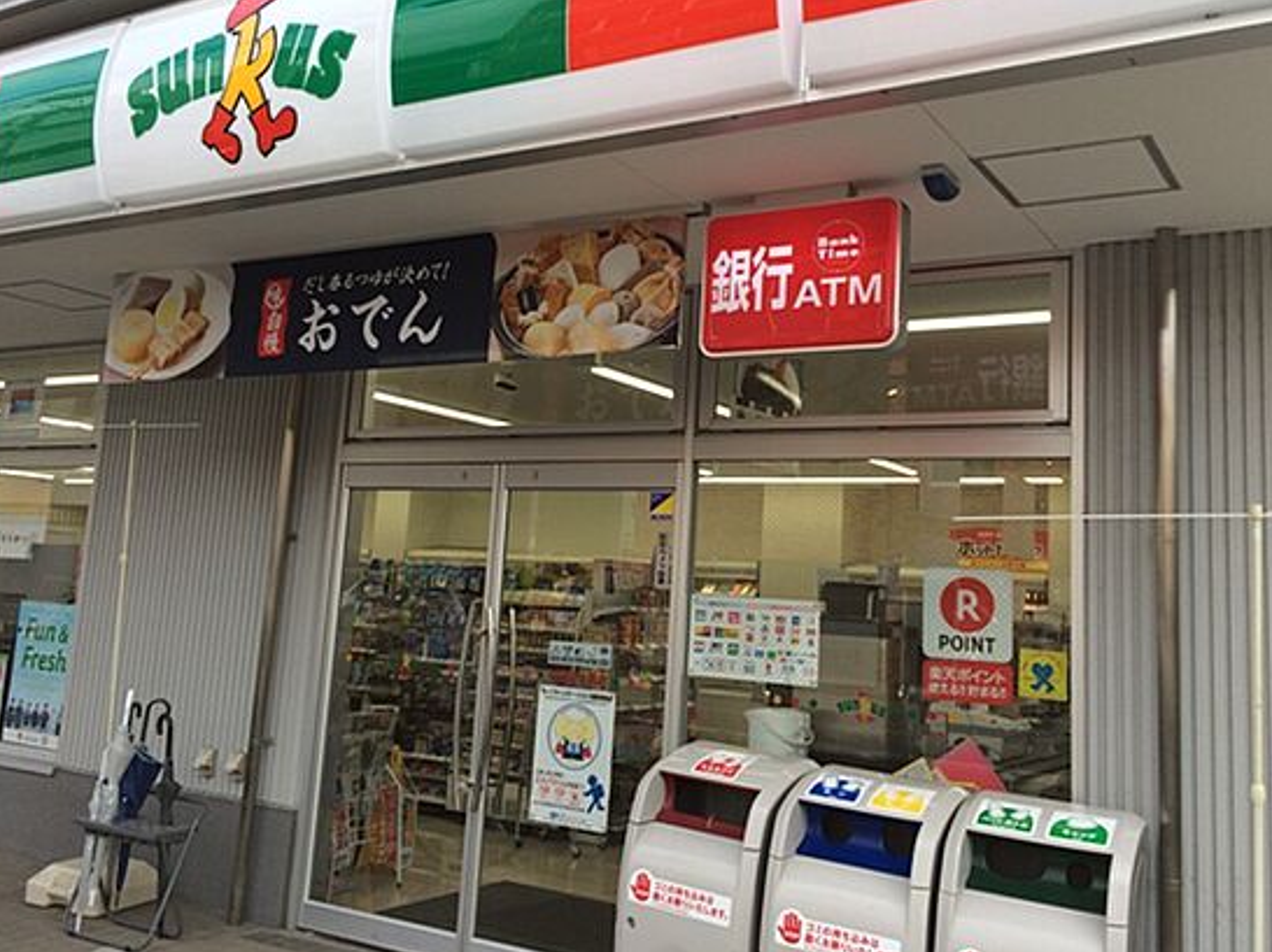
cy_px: 400
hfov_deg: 54.0
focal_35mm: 34
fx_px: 1249
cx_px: 650
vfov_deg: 41.6
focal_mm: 4.15
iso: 32
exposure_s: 1/153
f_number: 2.2
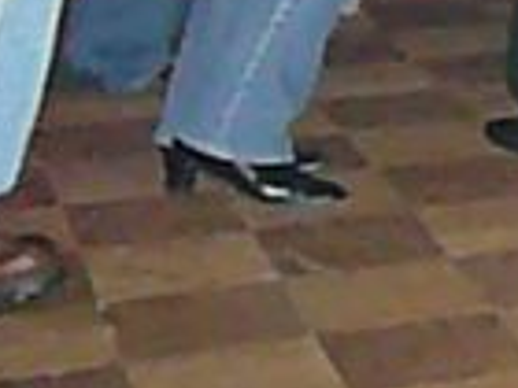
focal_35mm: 162
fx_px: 2424
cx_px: 1117
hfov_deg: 10.9
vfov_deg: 8.6
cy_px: -455
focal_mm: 5.2
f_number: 2.8
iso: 1250
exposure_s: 1/30
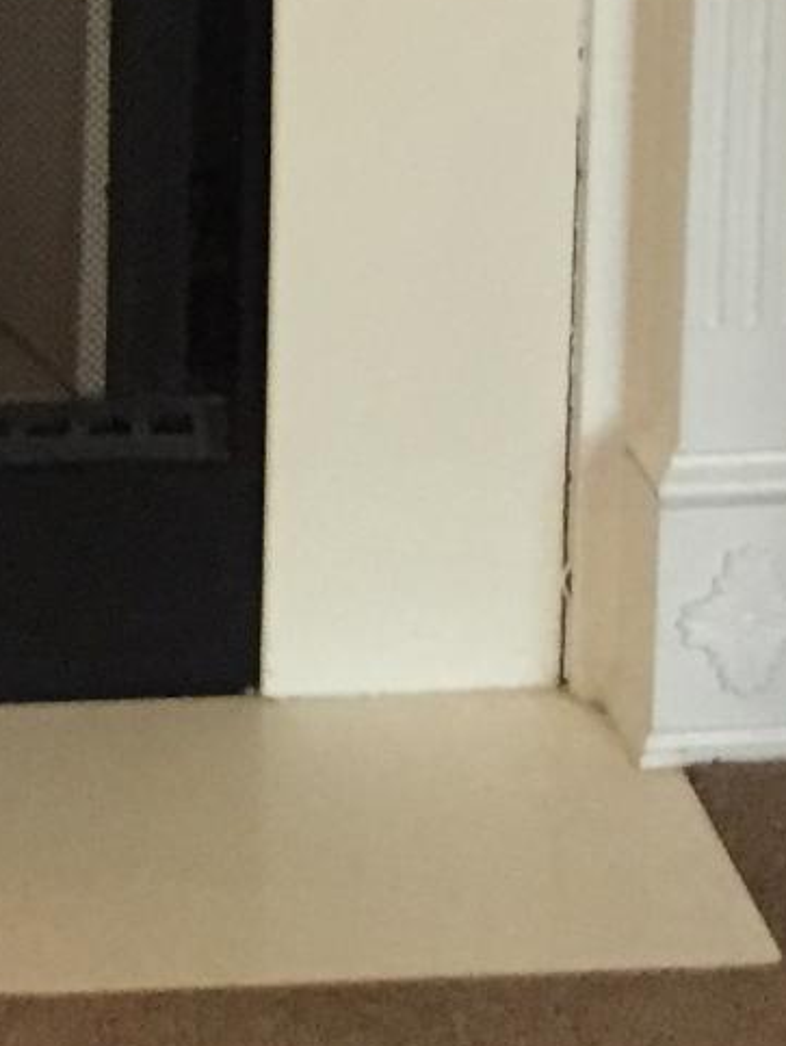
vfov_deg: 14.1
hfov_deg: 11.8
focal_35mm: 120
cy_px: -951
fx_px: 3628
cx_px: -435
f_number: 2.2
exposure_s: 1/24
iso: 250
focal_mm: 4.15
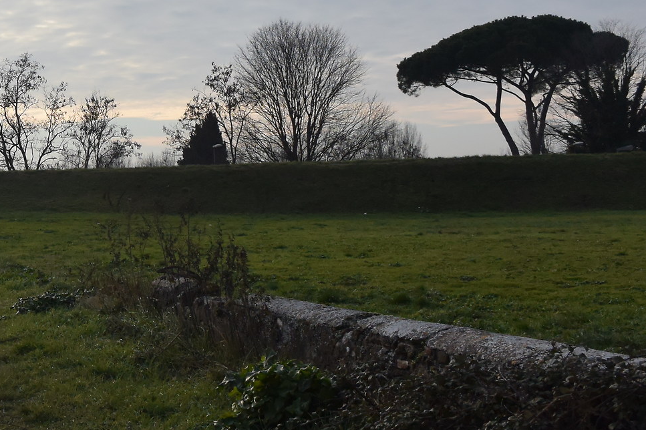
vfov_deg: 18.8
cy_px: 101
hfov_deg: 26.1
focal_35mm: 72
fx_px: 1291
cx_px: -50
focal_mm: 10.9
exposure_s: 1/1250
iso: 160
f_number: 4.5
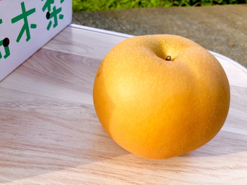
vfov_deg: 49.7
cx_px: 124
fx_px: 200
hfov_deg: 63.4
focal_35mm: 28
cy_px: 92
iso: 20
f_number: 1.8
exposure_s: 1/631
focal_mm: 3.99
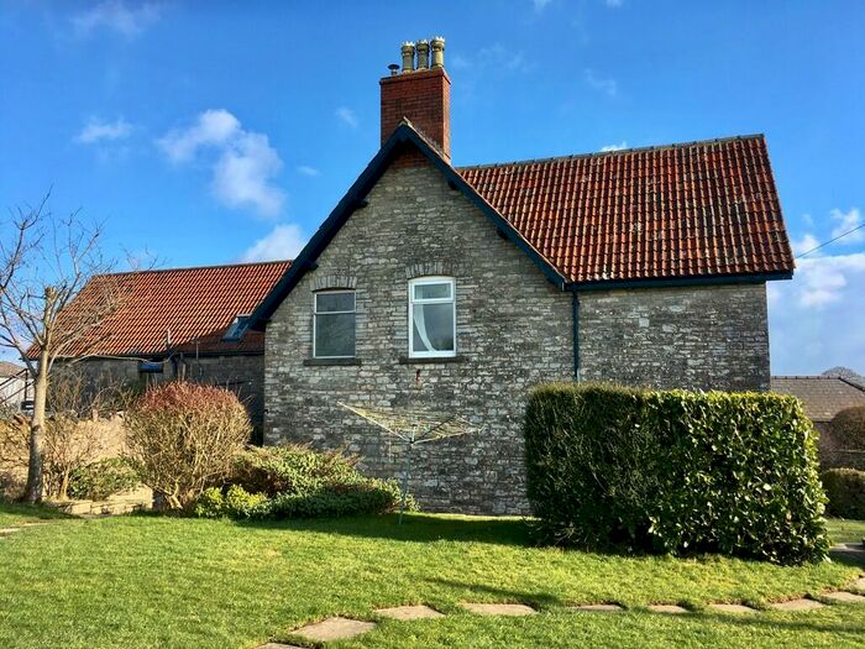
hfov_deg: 61.7
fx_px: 725
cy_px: 324
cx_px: 432
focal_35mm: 29
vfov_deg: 48.2
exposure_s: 1/884
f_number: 2.2
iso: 25
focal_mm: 4.15
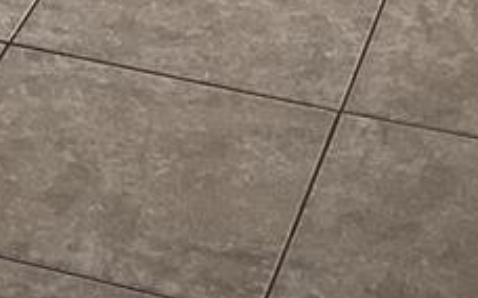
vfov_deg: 6.8
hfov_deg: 11.7
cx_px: -210
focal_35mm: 173
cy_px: -627
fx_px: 2251
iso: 64
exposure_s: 1/60
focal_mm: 3.3
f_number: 2.4
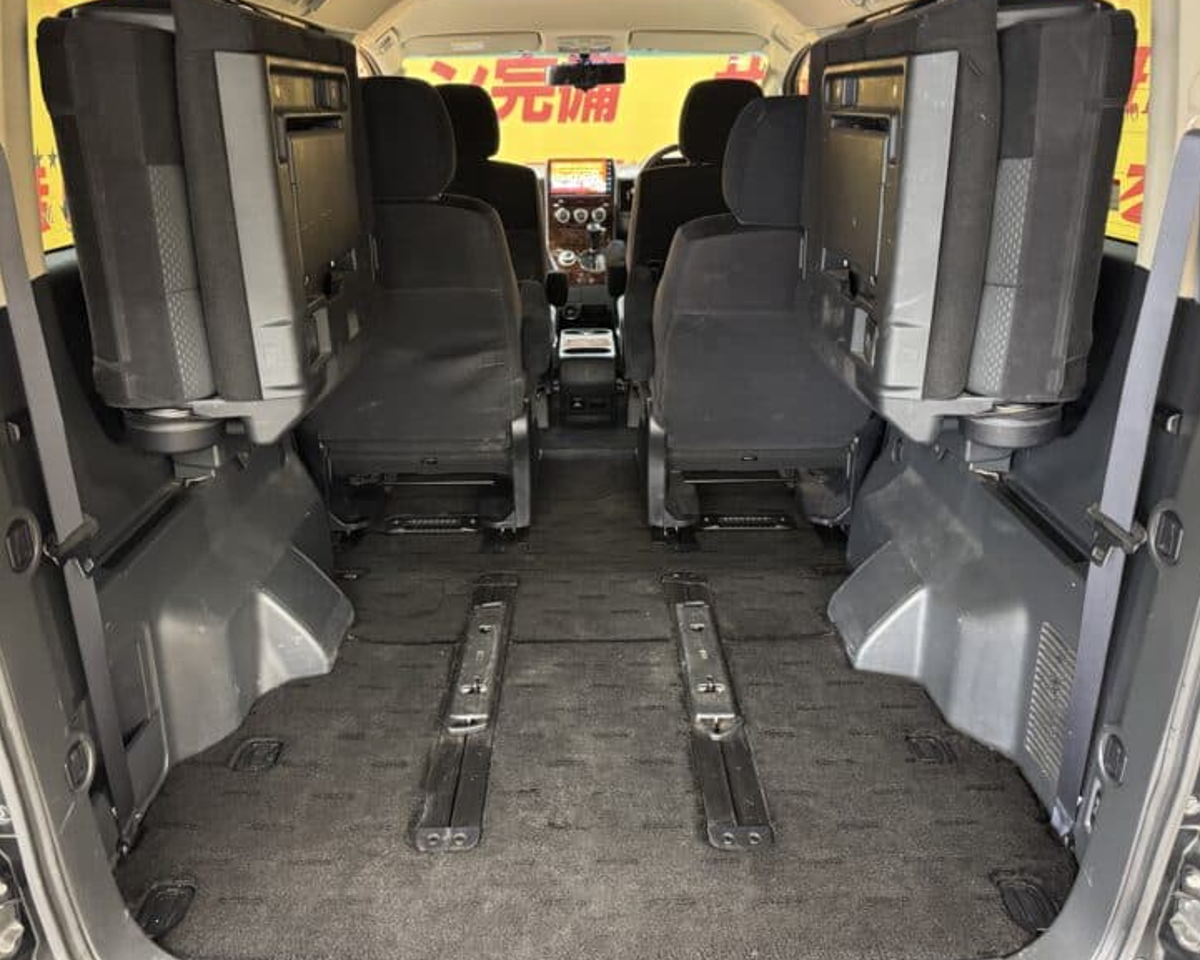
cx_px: 584
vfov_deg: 54.9
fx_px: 924
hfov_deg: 66.0
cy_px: 481
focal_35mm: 26
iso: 1000
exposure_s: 1/33
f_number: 1.78
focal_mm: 6.76
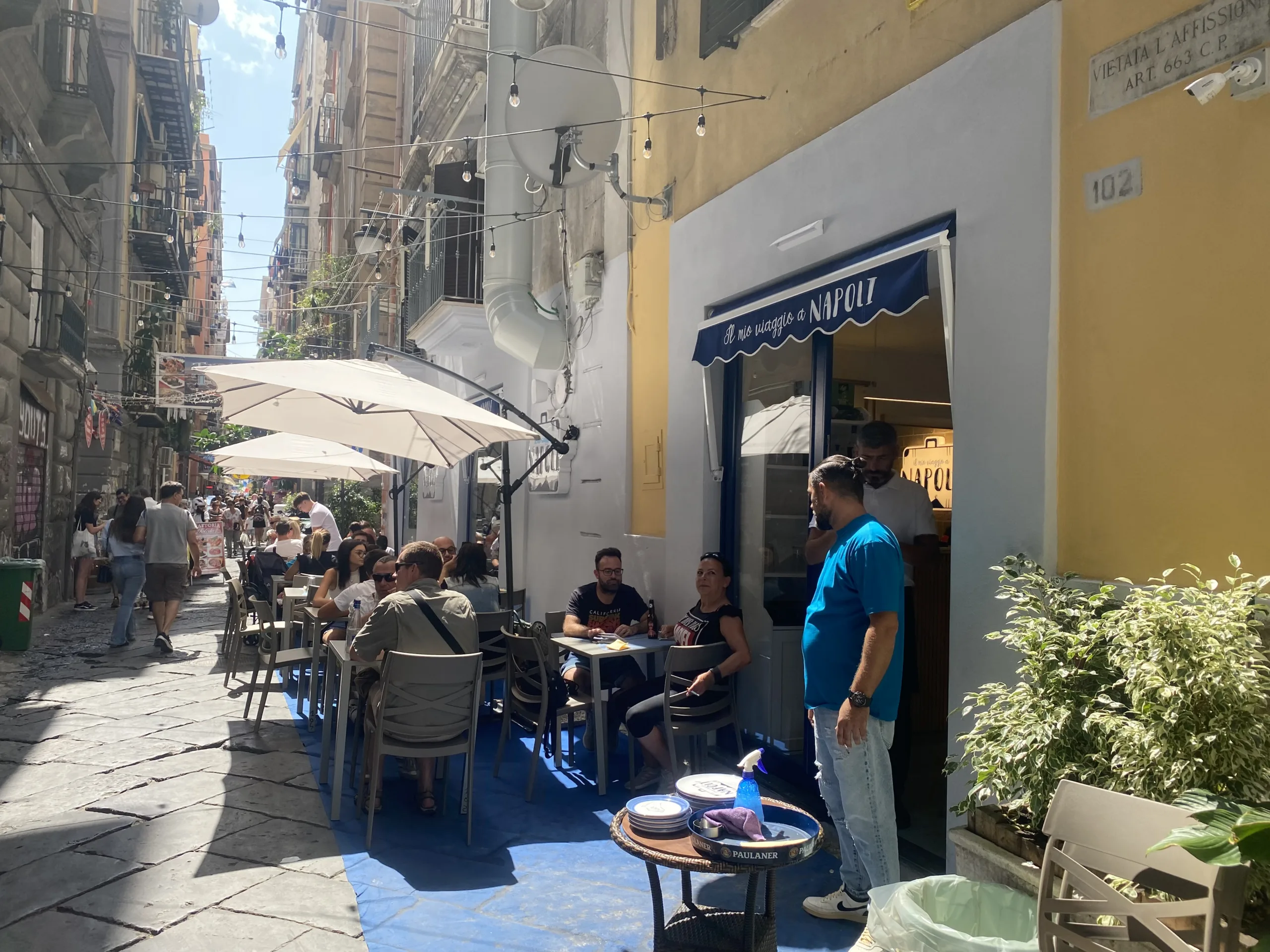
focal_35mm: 26
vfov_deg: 53.1
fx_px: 954
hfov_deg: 67.3
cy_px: 476
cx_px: 635
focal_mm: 4.25
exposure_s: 1/799
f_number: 1.8
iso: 32
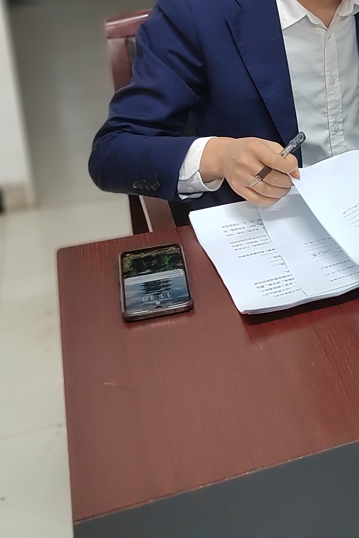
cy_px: 103
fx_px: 778
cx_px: 490
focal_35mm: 52
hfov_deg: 22.6
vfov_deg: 36.8
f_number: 1.9
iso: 1178
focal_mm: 5.52
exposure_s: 1/33.3
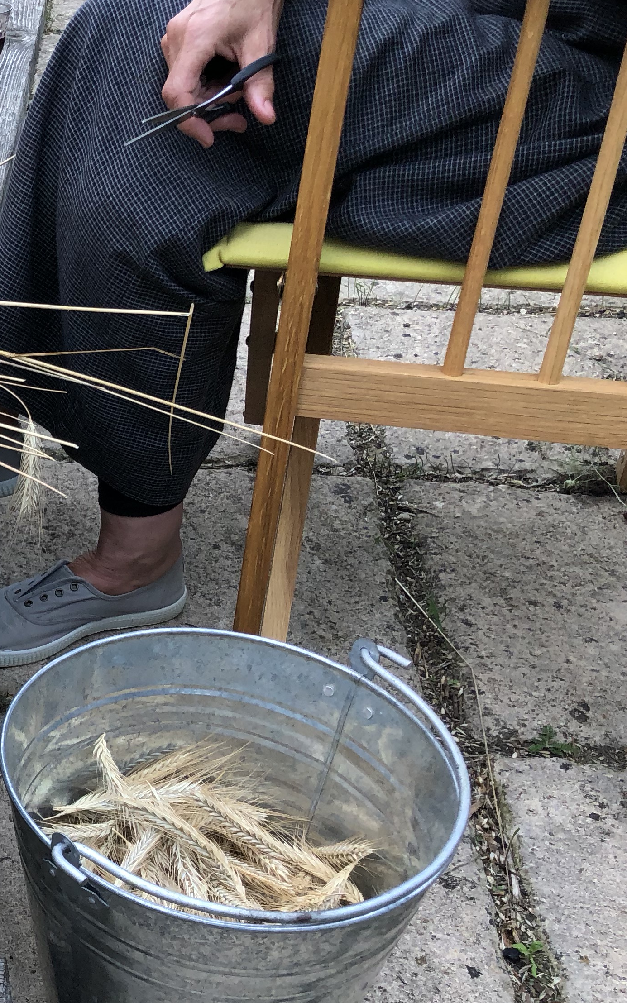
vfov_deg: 37.5
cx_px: -259
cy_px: 558
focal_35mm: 54
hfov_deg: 21.0
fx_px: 1476
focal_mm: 4
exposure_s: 1/120
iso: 50
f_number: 1.8
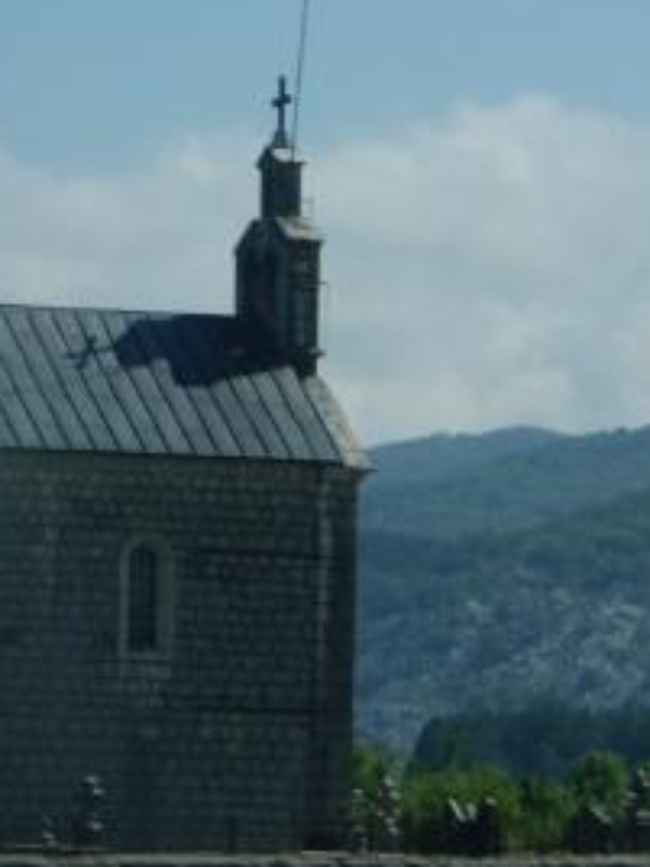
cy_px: 160
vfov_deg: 6.5
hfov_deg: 4.9
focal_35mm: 304
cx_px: -36
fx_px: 7607
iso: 100
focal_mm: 55
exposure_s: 1/200
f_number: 13
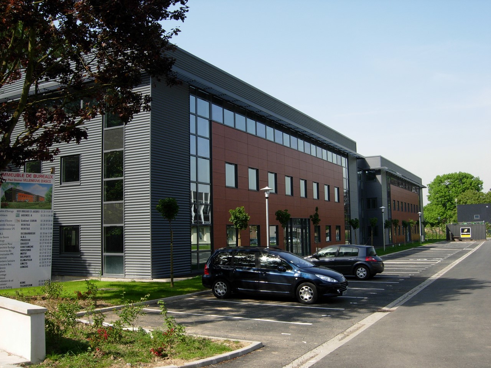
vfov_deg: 39.7
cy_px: 184
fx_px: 511
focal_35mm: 36
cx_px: 246
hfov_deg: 51.4
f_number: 5.4
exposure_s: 1/242
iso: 50
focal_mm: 7.5
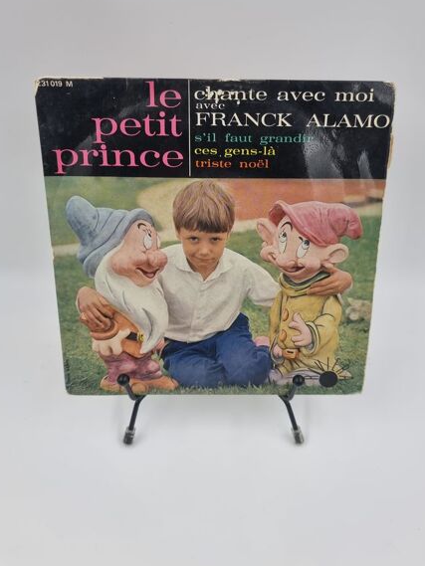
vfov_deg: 65.2
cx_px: 231
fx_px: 442
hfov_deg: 51.3
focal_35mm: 27
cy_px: 257
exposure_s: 1/100
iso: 50
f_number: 1.8
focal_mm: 6.7
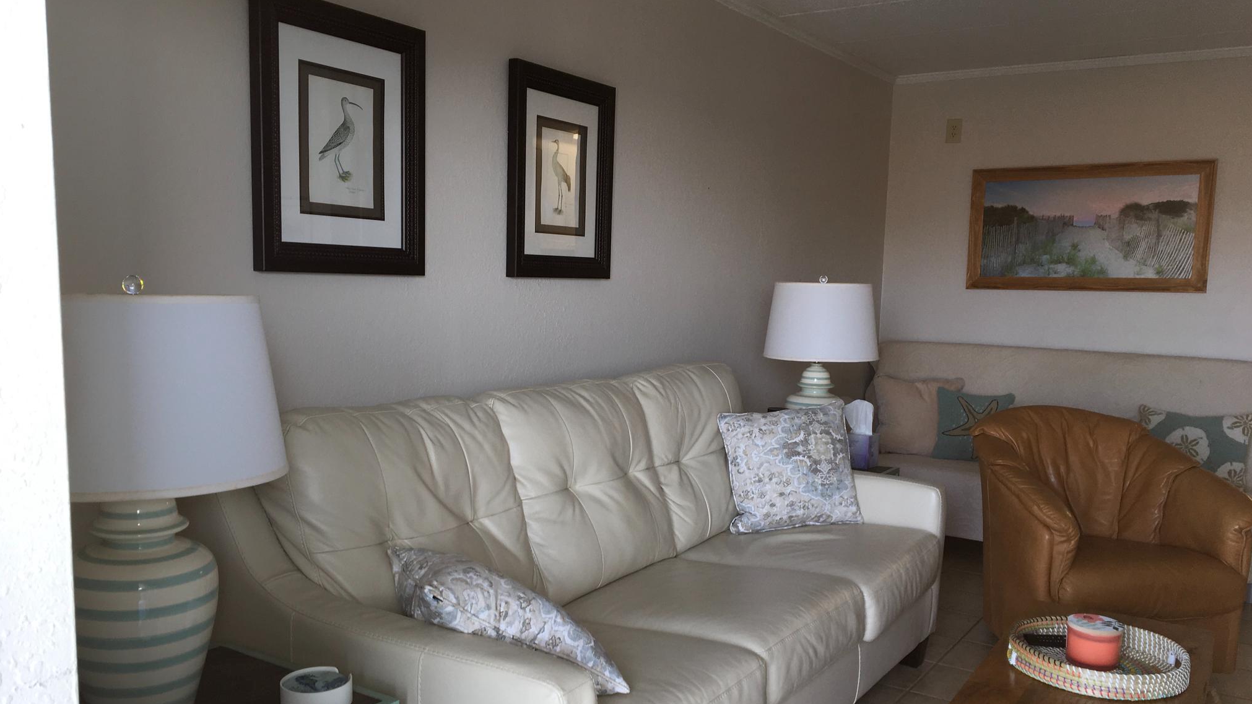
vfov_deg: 36.6
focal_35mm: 32
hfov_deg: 61.0
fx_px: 1062
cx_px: 622
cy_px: 413
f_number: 2.2
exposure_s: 1/33
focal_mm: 4.15
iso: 25
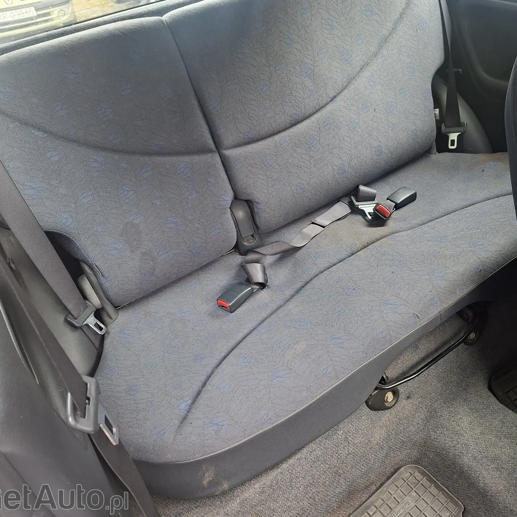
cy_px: 256
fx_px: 473
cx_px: 296
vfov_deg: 57.3
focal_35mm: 28
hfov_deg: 57.1
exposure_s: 1/100
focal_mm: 5.54
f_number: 1.8
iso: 160
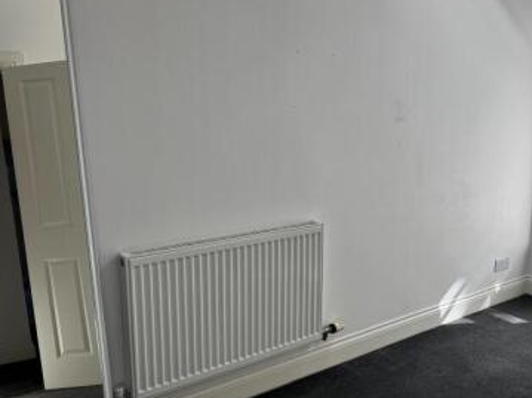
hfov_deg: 45.6
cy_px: 190
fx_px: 599
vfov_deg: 36.8
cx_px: 420
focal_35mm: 39
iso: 80
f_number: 1.78
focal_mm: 6.76
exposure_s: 1/664
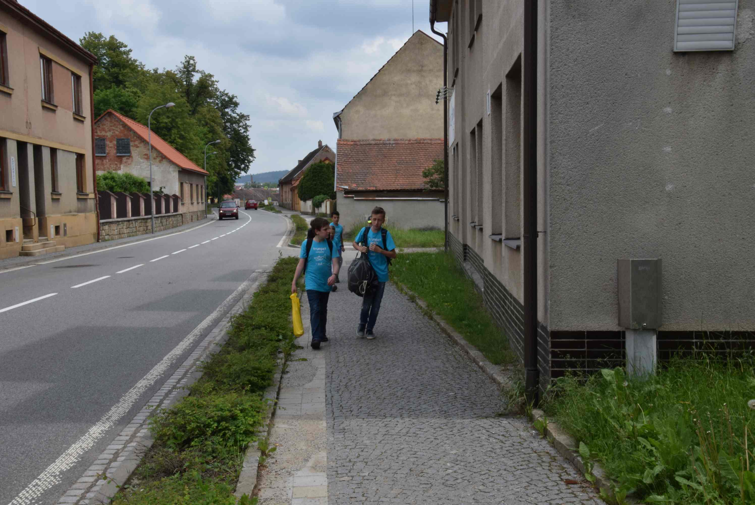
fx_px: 881
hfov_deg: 46.4
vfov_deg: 31.9
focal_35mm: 42
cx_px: 378
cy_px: 252
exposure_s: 1/125
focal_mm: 28
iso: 400
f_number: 25
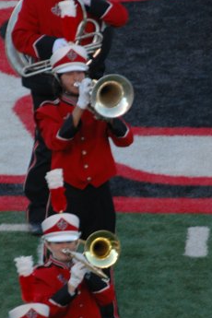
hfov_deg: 1.3
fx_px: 9212
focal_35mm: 1043
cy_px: 207
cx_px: 59
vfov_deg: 2.0
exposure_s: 1/125
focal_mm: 400
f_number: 5.6
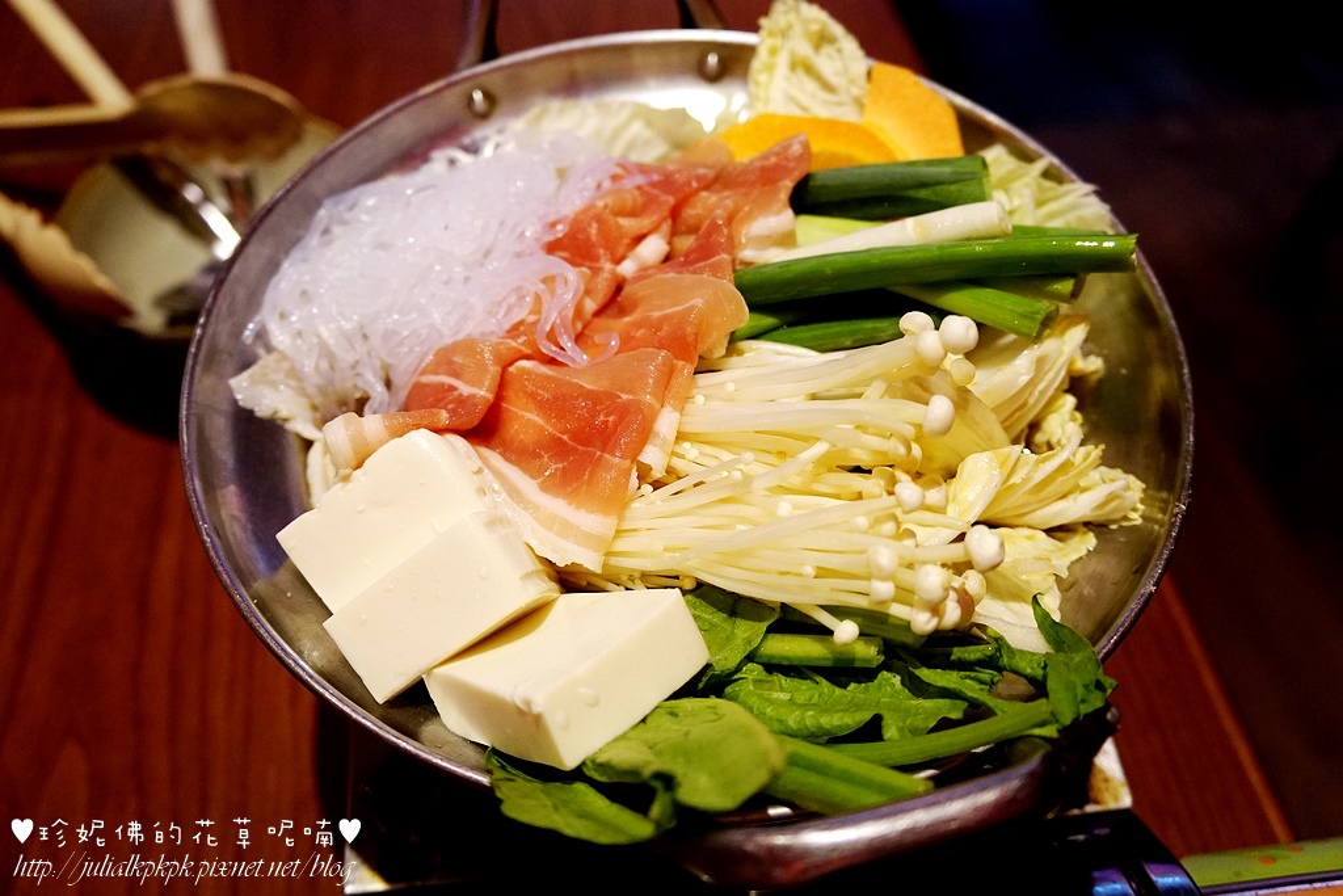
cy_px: 448
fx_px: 1175
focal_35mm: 32
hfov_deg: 59.5
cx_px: 672
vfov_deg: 41.7
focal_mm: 21
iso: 1000
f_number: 4
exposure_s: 1/60
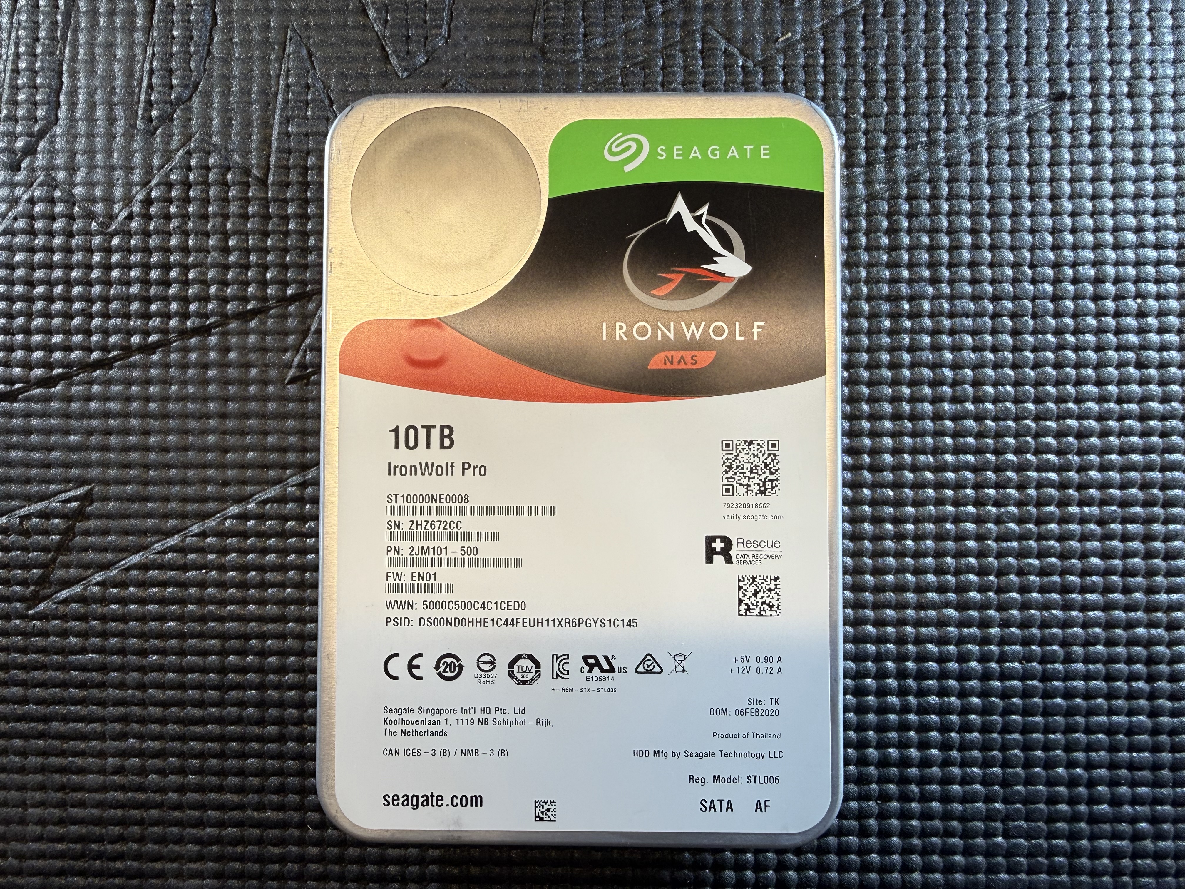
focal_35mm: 24
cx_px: 592
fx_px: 822
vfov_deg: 56.8
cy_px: 444
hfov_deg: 71.6
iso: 64
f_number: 2.2
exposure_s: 1/120
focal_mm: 2.22
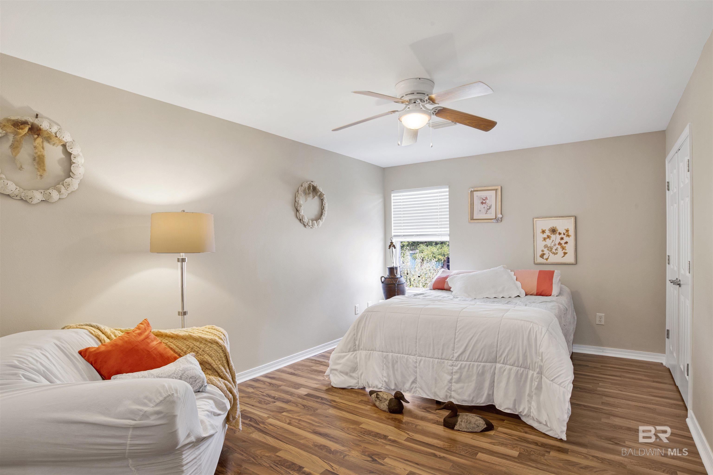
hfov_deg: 90.0
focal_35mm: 18
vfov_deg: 67.4
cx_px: 356
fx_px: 356
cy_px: 238
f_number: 11
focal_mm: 18
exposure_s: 1/4
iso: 200
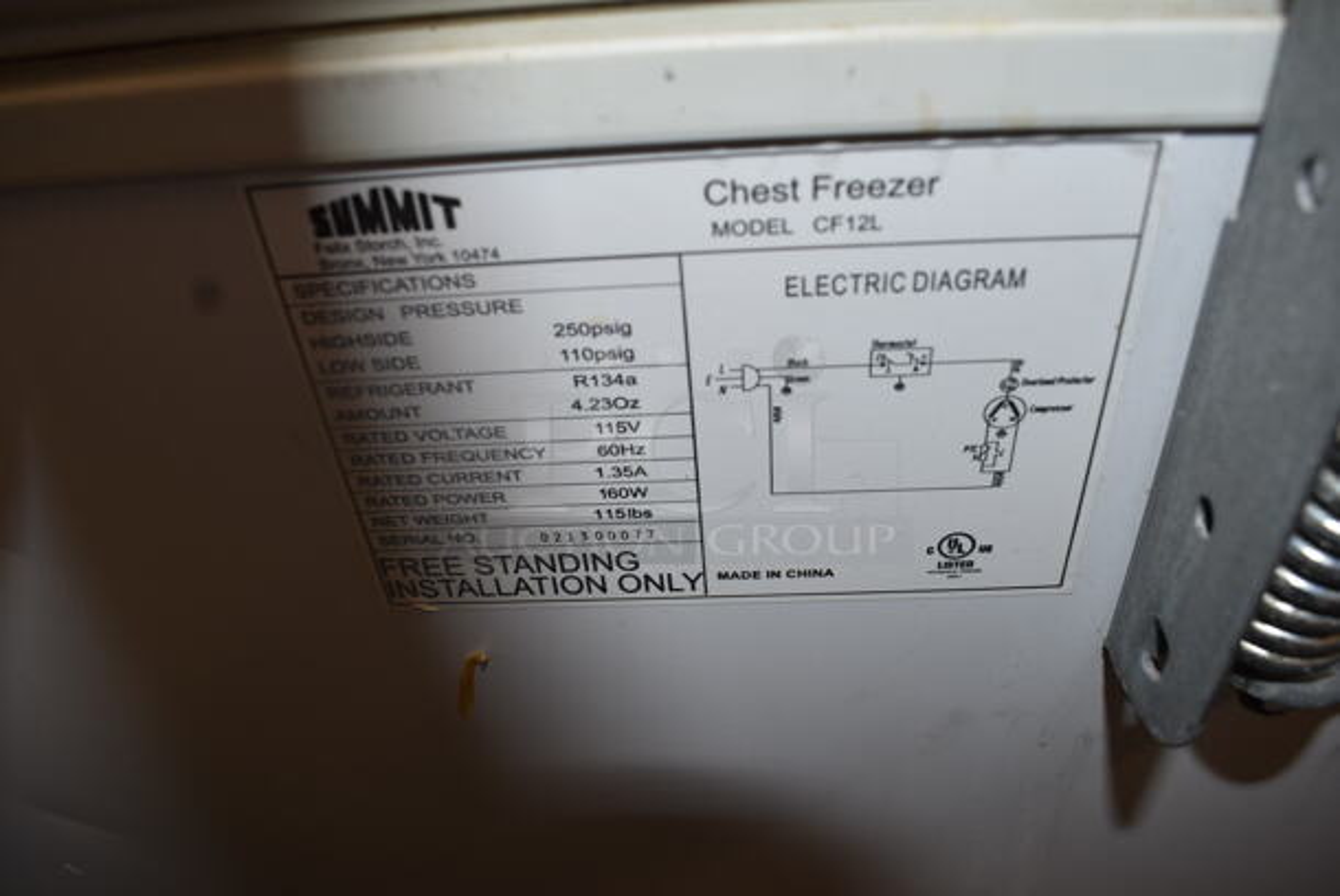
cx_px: 670
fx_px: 1006
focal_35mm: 27
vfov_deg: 48.0
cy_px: 448
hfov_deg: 67.3
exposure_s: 1/30
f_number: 5.6
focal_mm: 18
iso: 200
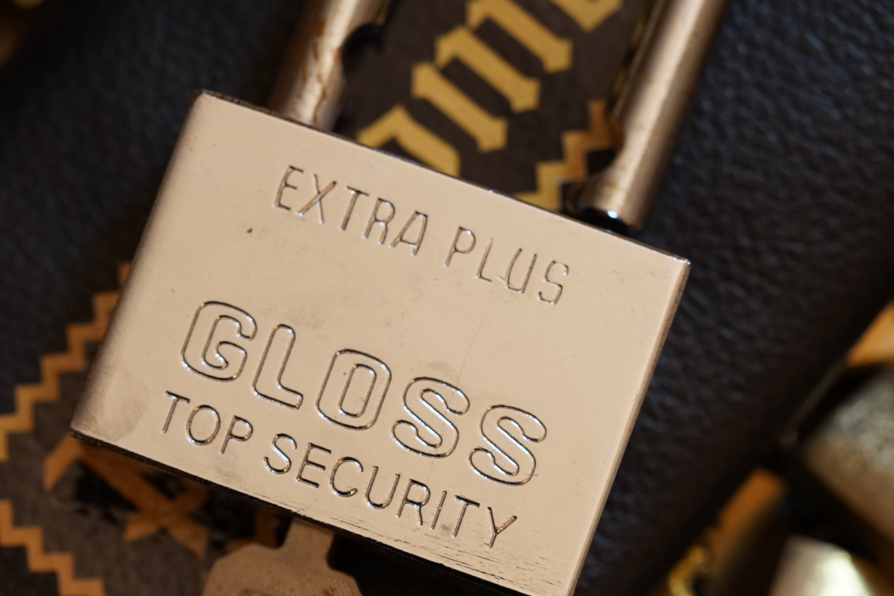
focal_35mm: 126
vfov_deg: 10.9
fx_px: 3129
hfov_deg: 16.2
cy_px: 403
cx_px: 298
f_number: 4
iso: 1600
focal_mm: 90
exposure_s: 1/100
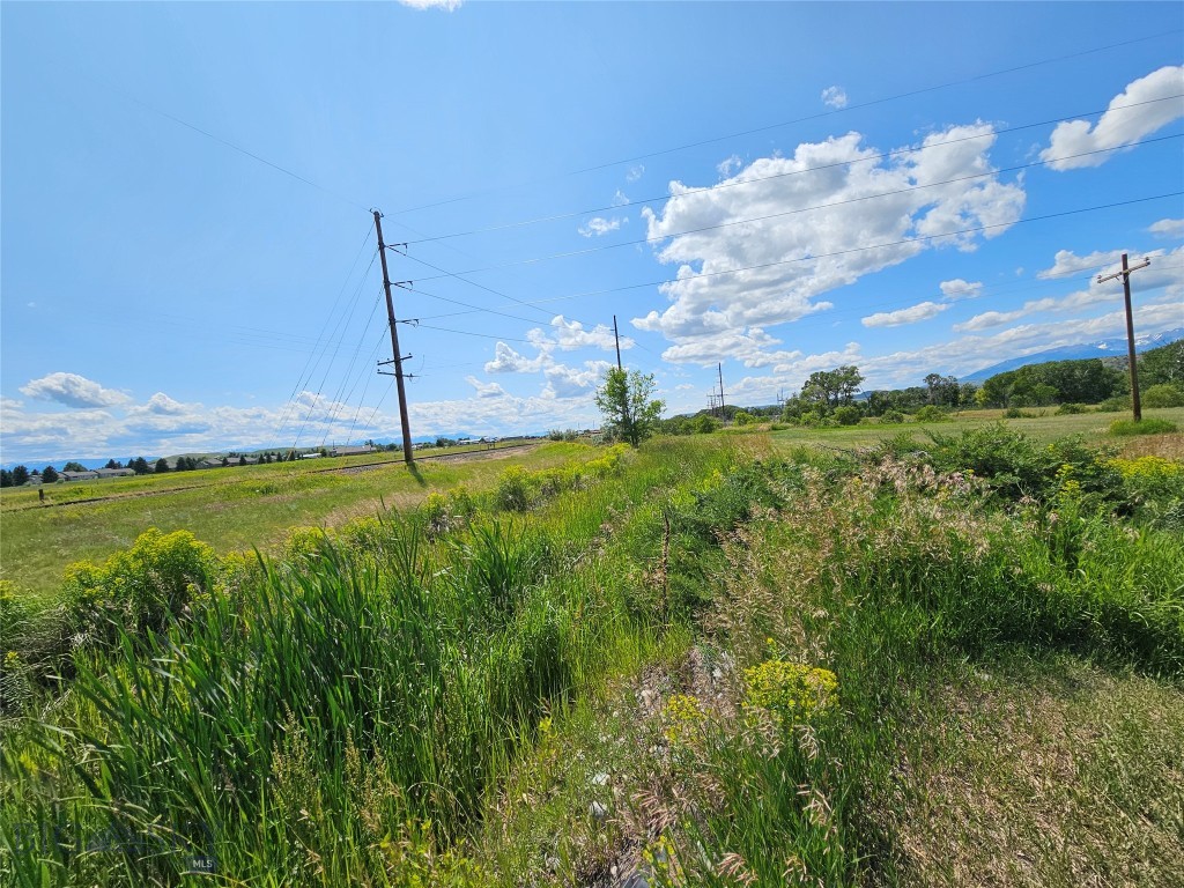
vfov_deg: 89.9
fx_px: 445
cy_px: 444
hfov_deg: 106.2
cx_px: 592
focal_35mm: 13
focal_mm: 2.2
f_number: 2.2
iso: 50
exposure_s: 1/4222
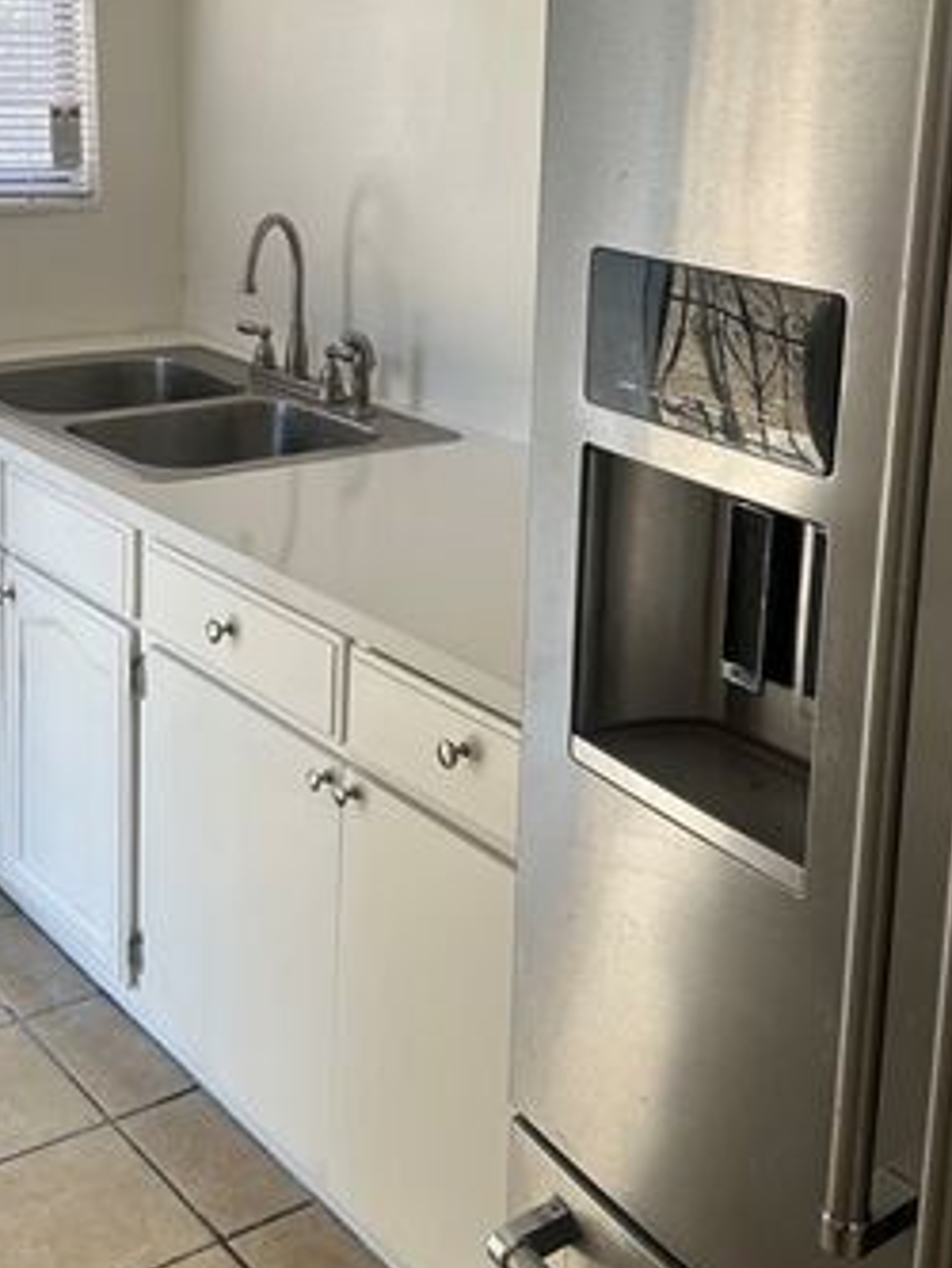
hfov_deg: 30.3
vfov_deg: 39.3
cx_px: 484
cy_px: 447
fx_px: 1759
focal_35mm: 48
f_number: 1.78
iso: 64
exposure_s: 1/120
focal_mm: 6.86
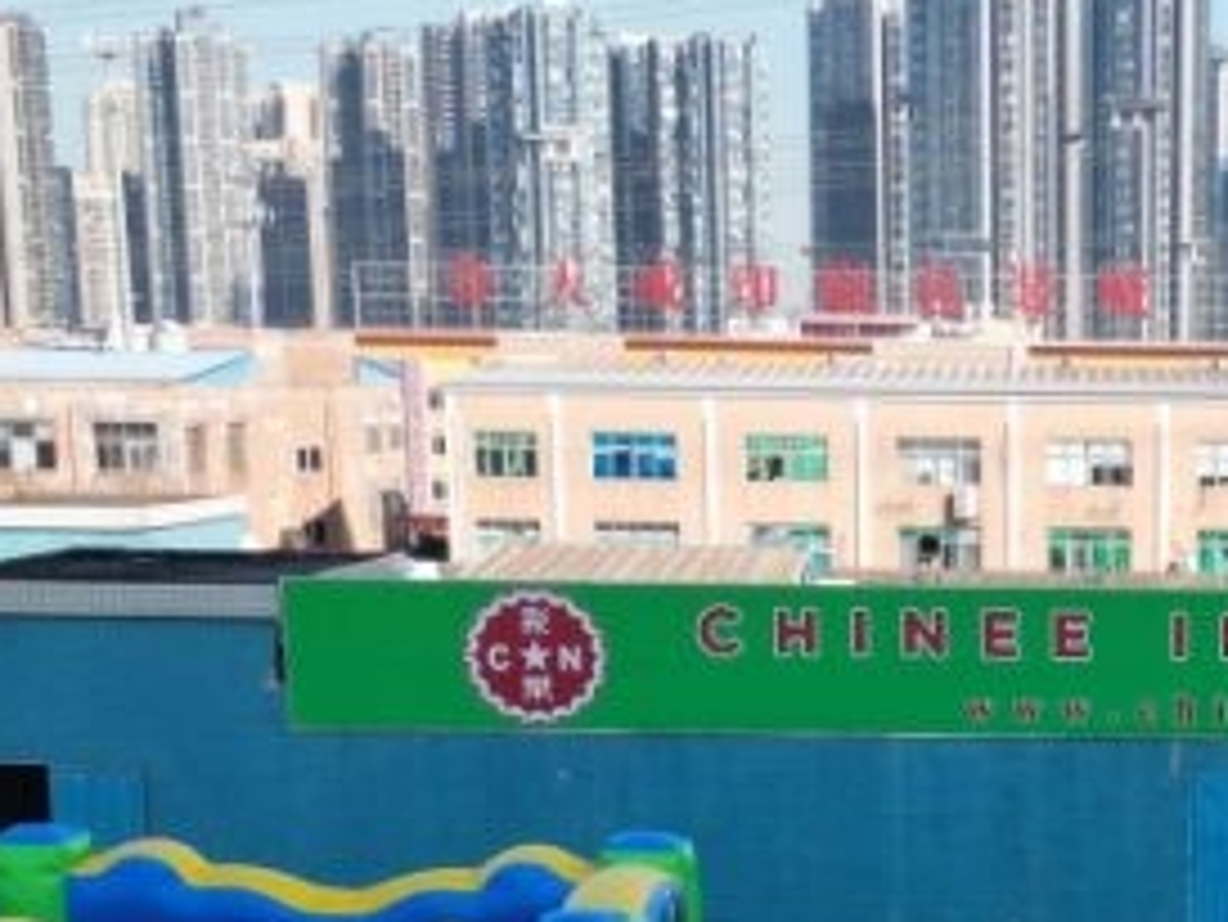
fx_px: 3194
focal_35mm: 90
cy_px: 1106
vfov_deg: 15.8
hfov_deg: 21.2
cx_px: 1170
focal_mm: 6.72
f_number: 1.7
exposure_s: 1/2000
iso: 120
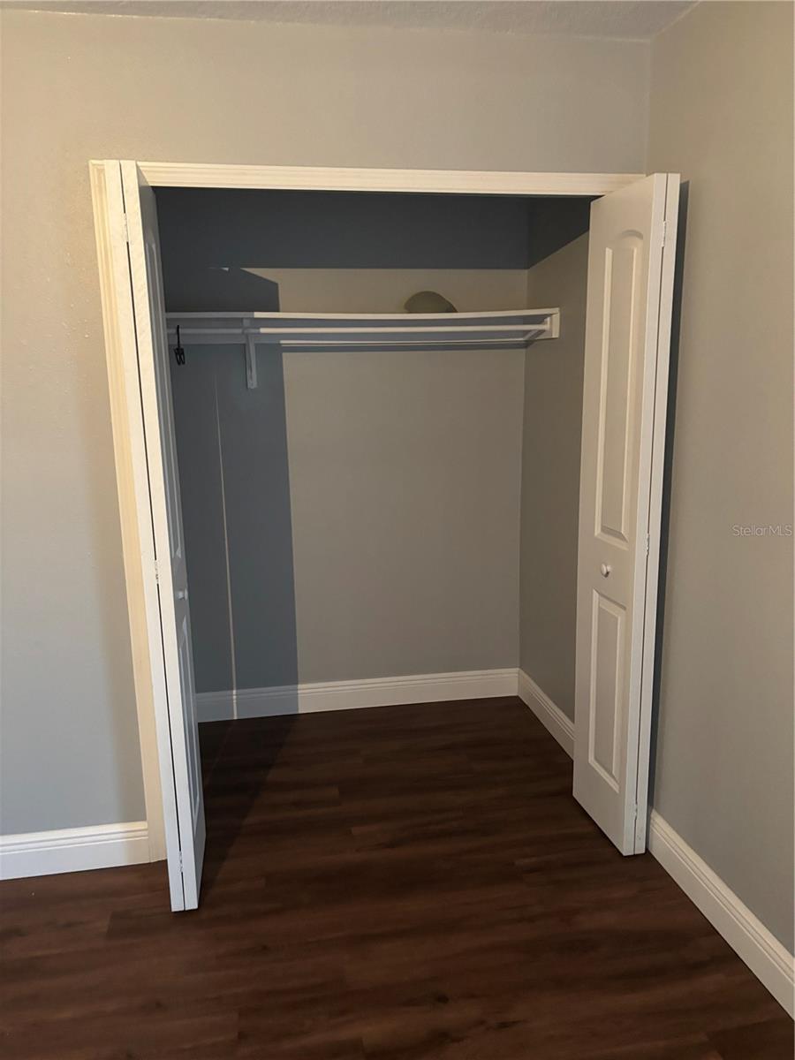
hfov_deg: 53.1
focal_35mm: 26
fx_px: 796
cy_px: 530
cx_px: 398
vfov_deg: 67.3
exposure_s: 1/30
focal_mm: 5.96
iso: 640
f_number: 1.6
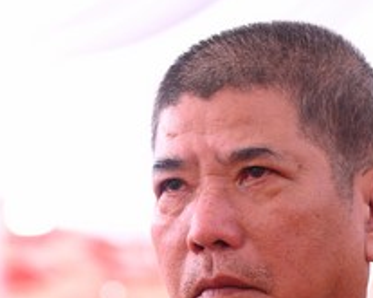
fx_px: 3891
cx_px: 208
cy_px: 343
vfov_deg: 4.4
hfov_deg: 5.5
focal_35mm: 353
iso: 1250
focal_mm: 120
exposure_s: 1/250
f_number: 4.5
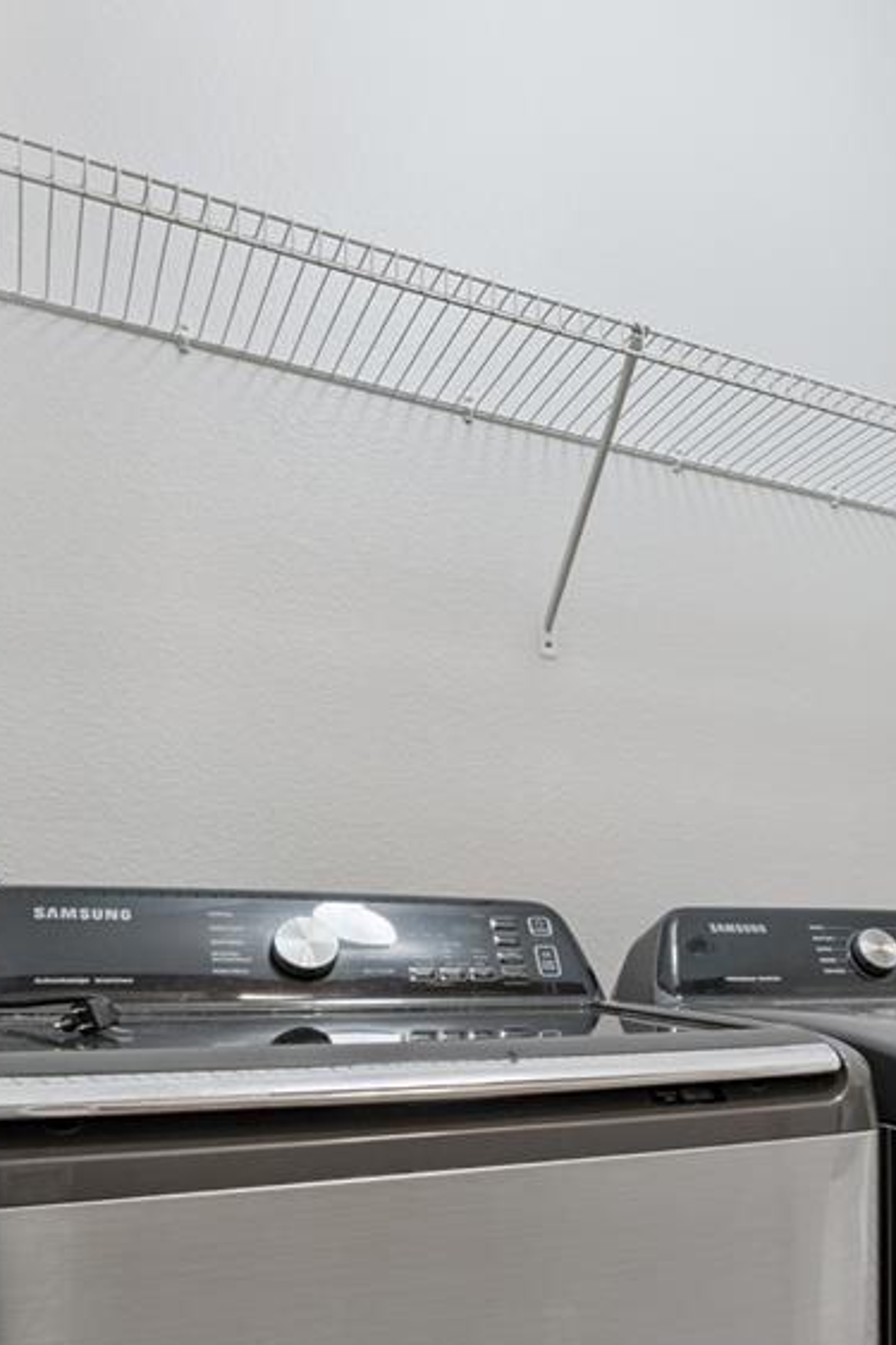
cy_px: 975
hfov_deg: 37.2
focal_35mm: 33
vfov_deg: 55.0
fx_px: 1235
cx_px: 810
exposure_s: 1/5
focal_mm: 15.5
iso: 200
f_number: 9
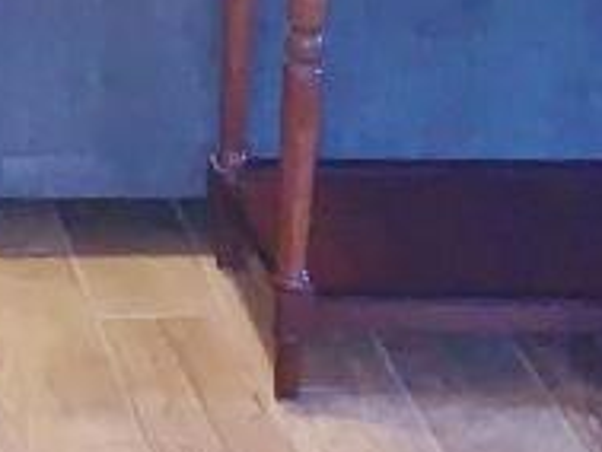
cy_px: -646
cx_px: -405
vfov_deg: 9.4
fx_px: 2454
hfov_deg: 12.9
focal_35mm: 141
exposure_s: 1/8
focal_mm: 4.25
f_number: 1.8
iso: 80
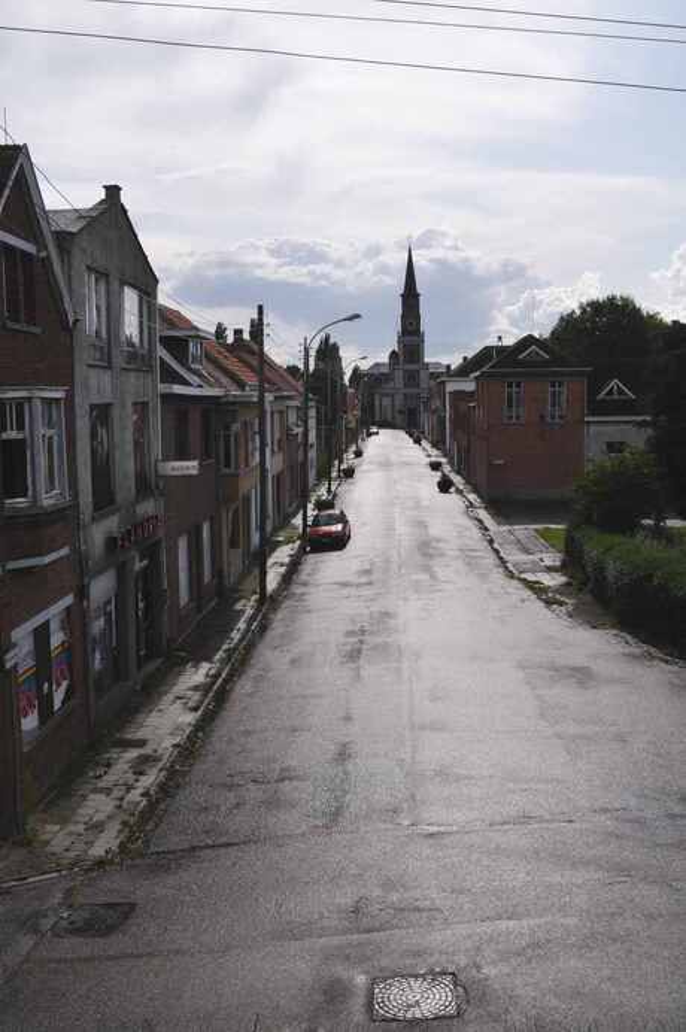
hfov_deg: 36.8
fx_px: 1031
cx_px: 343
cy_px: 516
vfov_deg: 53.2
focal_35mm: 36
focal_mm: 24
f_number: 13
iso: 200
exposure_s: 1/400
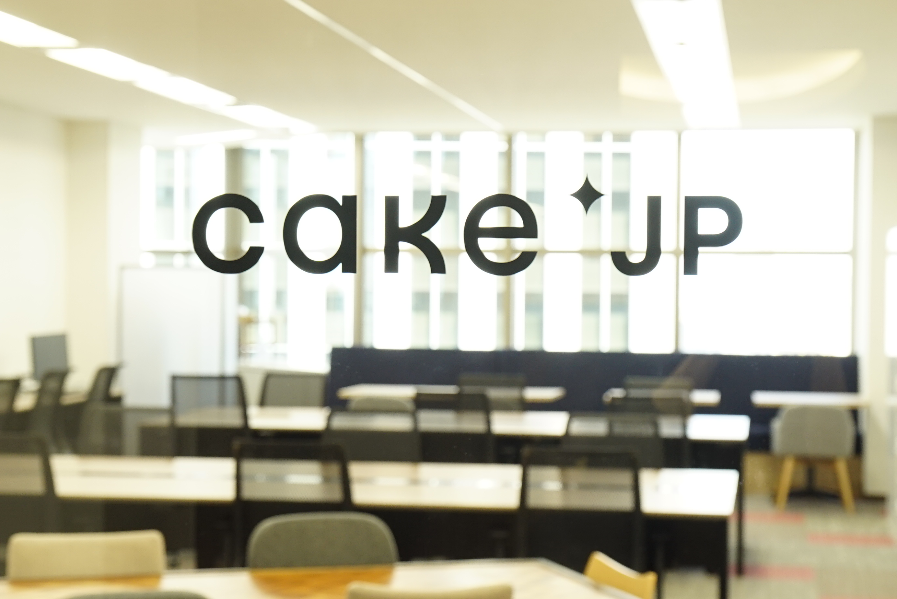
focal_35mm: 79
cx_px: 448
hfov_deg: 25.7
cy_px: 300
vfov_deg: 17.3
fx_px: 1969
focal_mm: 53
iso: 1000
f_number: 6.3
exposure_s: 1/40
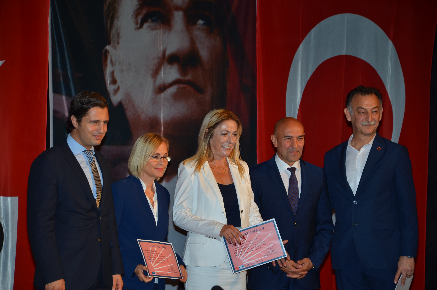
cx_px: 218
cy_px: 145
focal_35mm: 158
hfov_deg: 13.1
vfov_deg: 8.7
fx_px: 1908
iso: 100
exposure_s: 1/60
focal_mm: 105
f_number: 5.6
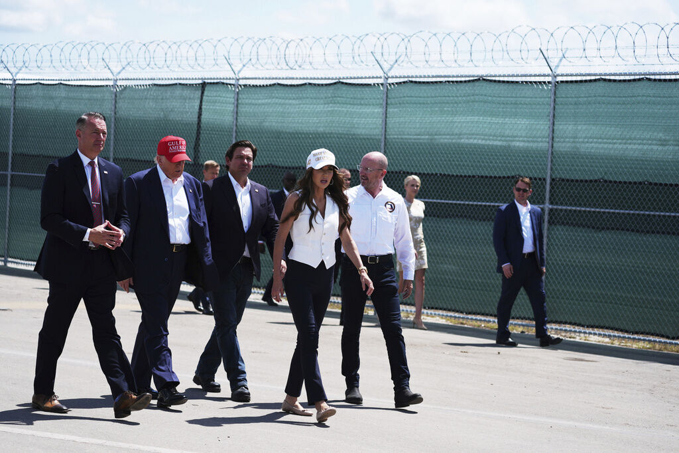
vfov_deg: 13.7
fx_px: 1886
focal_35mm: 100
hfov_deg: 20.4
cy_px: 226
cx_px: 340
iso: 160
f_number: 4.5
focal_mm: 100
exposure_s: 1/2500
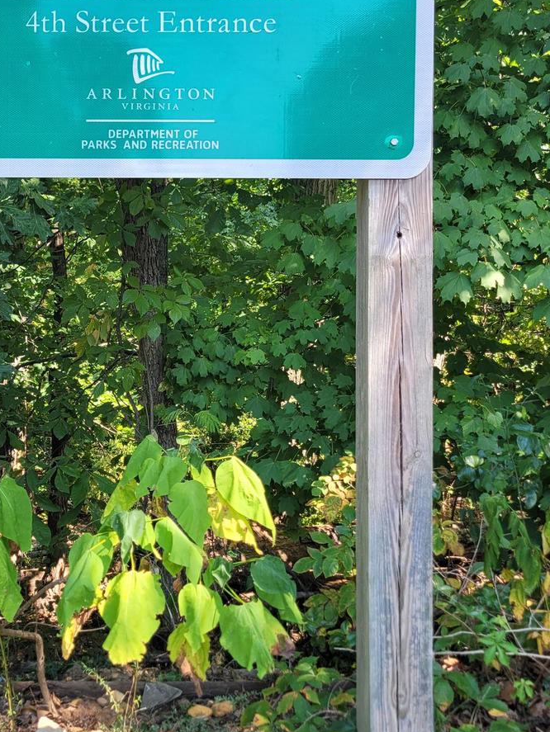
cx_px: 140
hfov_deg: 31.7
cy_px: 259
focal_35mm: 45
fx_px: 953
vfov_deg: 41.6
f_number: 1.8
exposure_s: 1/236
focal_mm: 5.4
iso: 40
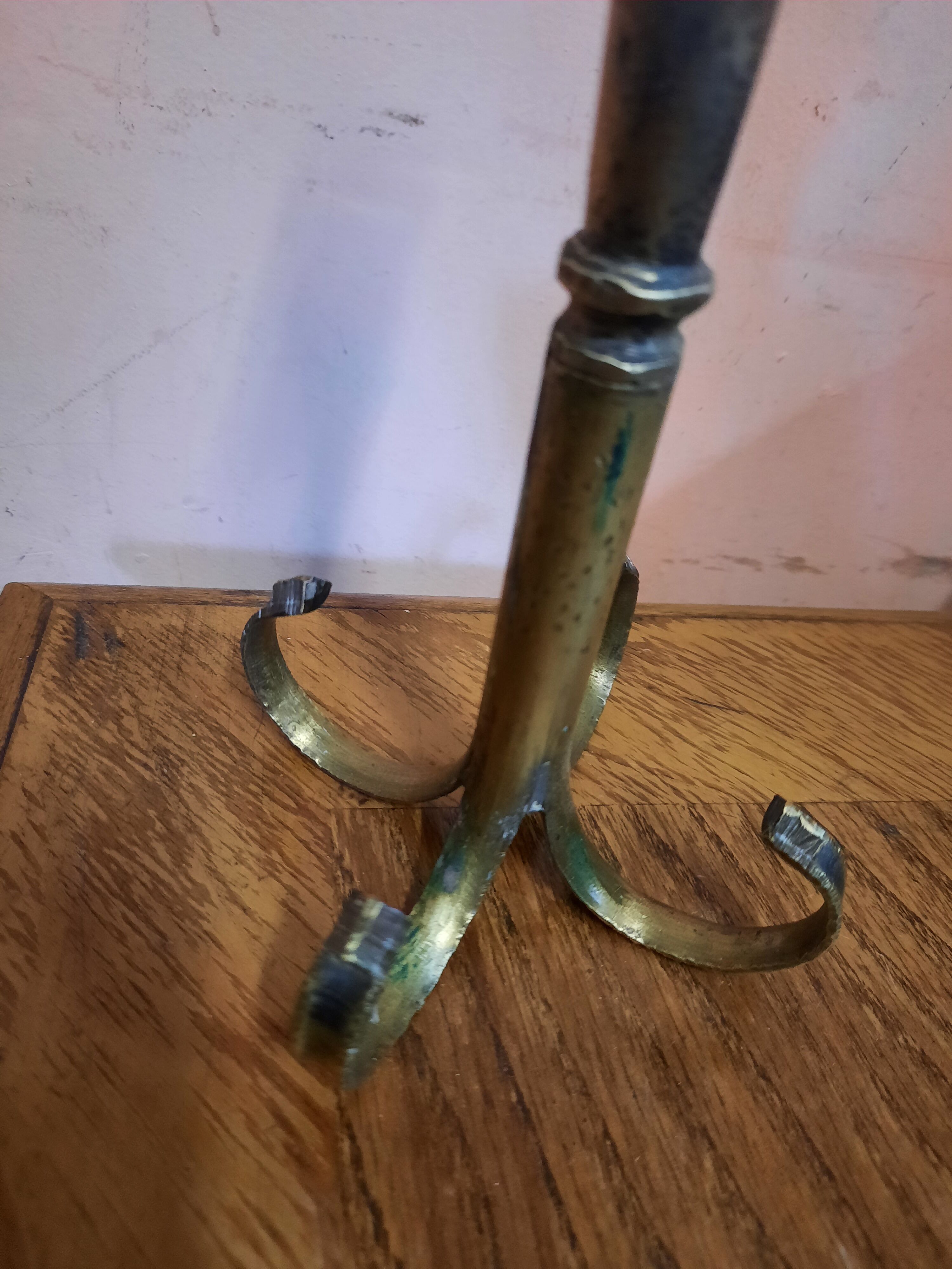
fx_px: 917
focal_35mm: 25
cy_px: 634
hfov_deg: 54.9
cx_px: 476
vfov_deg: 69.4
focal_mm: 4.6
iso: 500
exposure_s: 1/25
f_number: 2
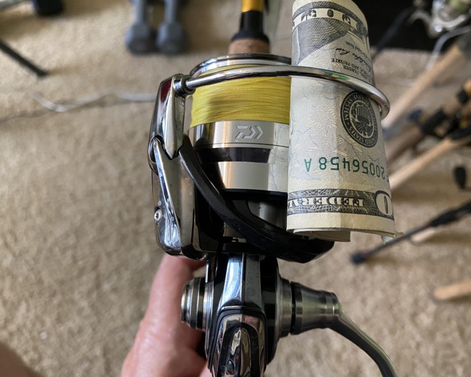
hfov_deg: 62.2
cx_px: 233
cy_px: 187
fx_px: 390
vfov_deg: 51.5
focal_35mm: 28
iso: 400
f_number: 1.8
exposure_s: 1/40
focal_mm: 4.25
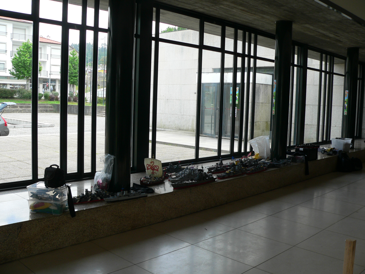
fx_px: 380
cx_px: 182
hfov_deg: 51.4
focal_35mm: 36
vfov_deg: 39.7
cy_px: 137
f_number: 3.7
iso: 80
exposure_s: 1/100
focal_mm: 6
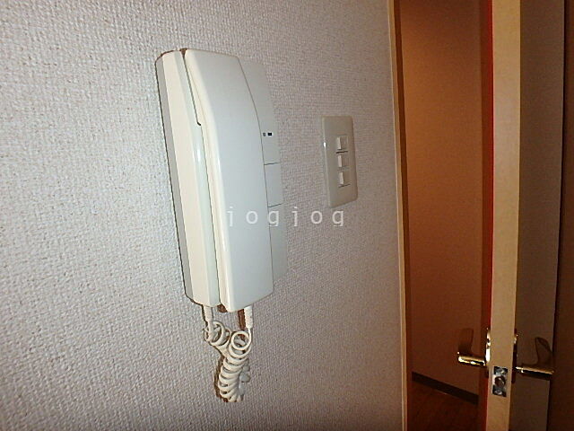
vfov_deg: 63.4
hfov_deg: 79.0
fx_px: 348
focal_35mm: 21
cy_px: 216
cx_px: 287
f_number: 3.5
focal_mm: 3.7
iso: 400
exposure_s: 1/30
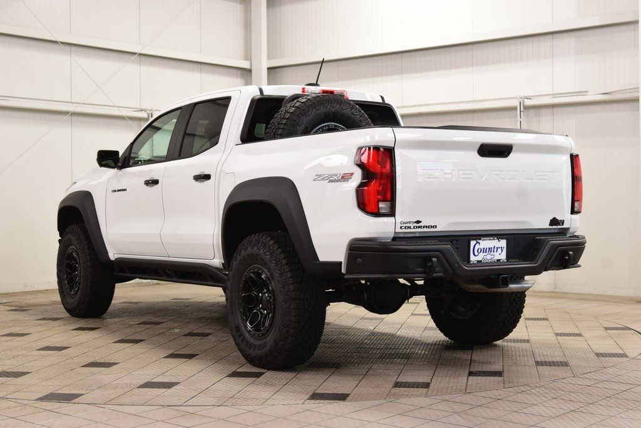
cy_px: 214
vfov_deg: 25.1
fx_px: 962
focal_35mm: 54
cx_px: 320
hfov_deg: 36.9
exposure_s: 1/30
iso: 720
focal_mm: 36
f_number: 7.1
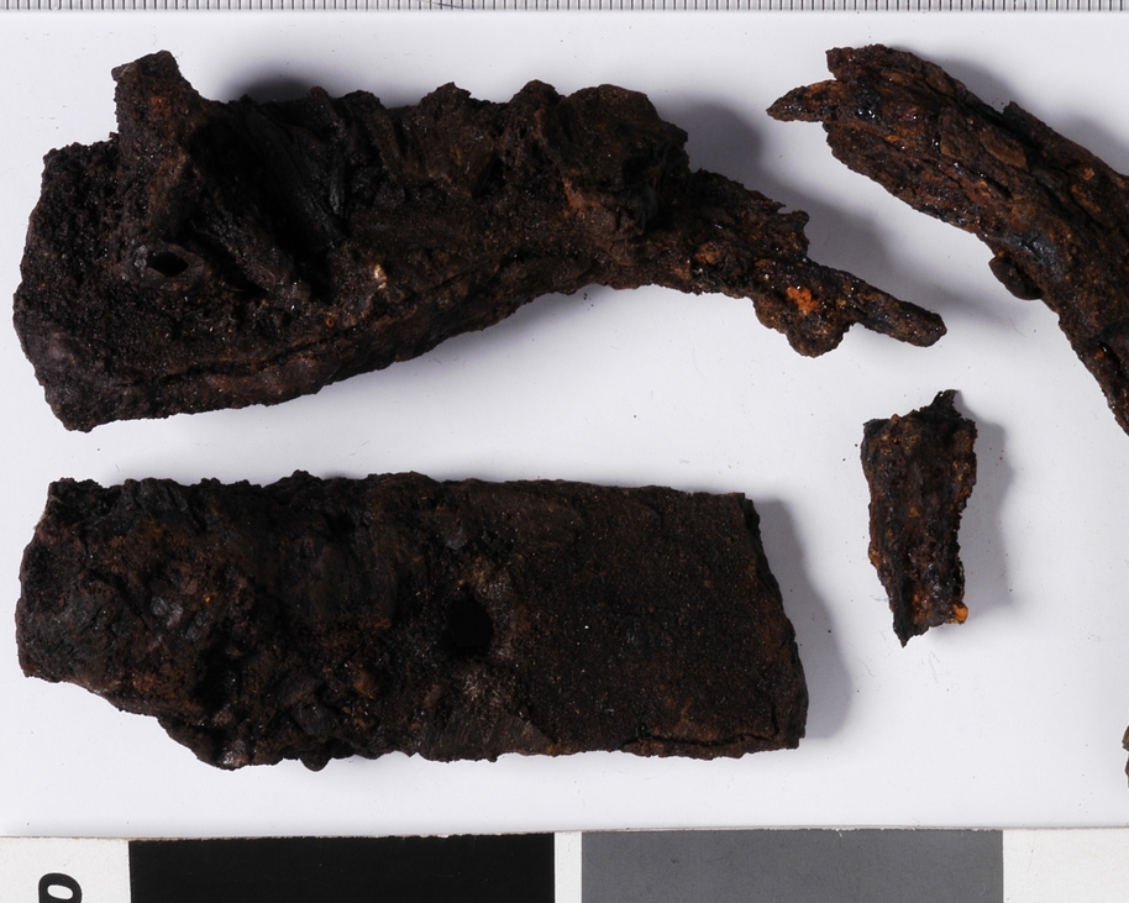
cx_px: 655
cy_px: 420
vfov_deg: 15.1
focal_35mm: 102
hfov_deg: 18.9
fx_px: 3395
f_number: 32
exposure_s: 1/100
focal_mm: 55
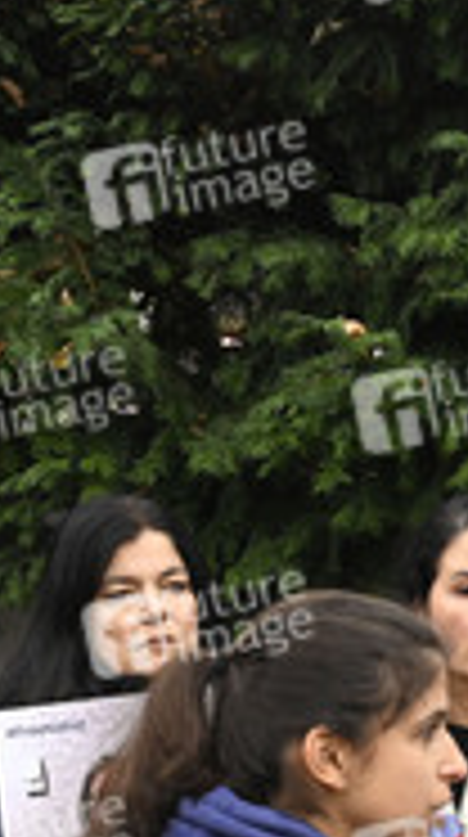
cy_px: 513
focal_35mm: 145
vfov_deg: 14.8
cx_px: 529
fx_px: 3214
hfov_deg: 8.3
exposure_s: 1/200
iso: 3200
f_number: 11
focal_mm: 57
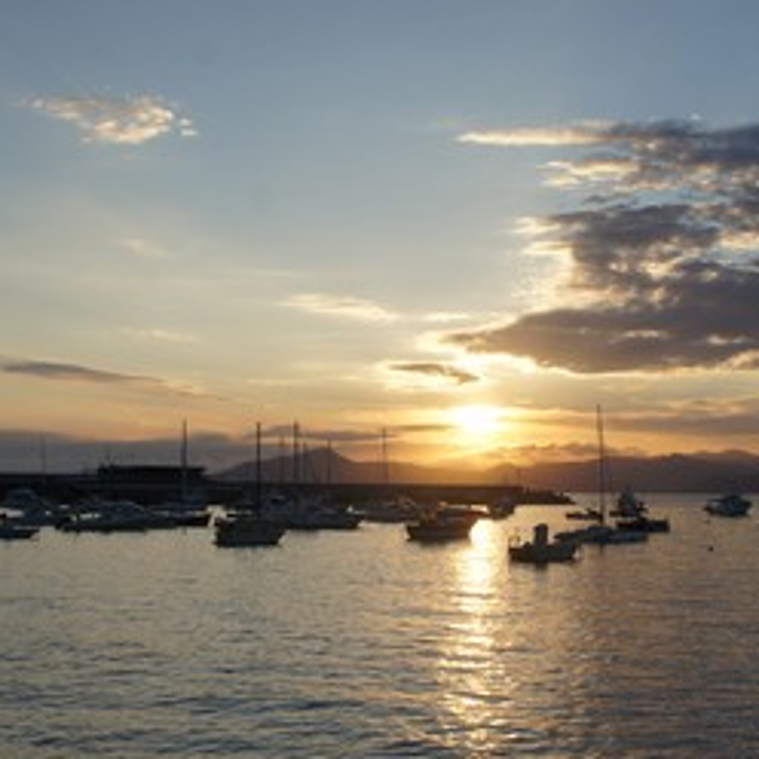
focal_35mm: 52
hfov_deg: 32.7
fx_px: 1290
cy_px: 432
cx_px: 456
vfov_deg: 32.7
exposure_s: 1/400
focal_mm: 22
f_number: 8
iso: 200
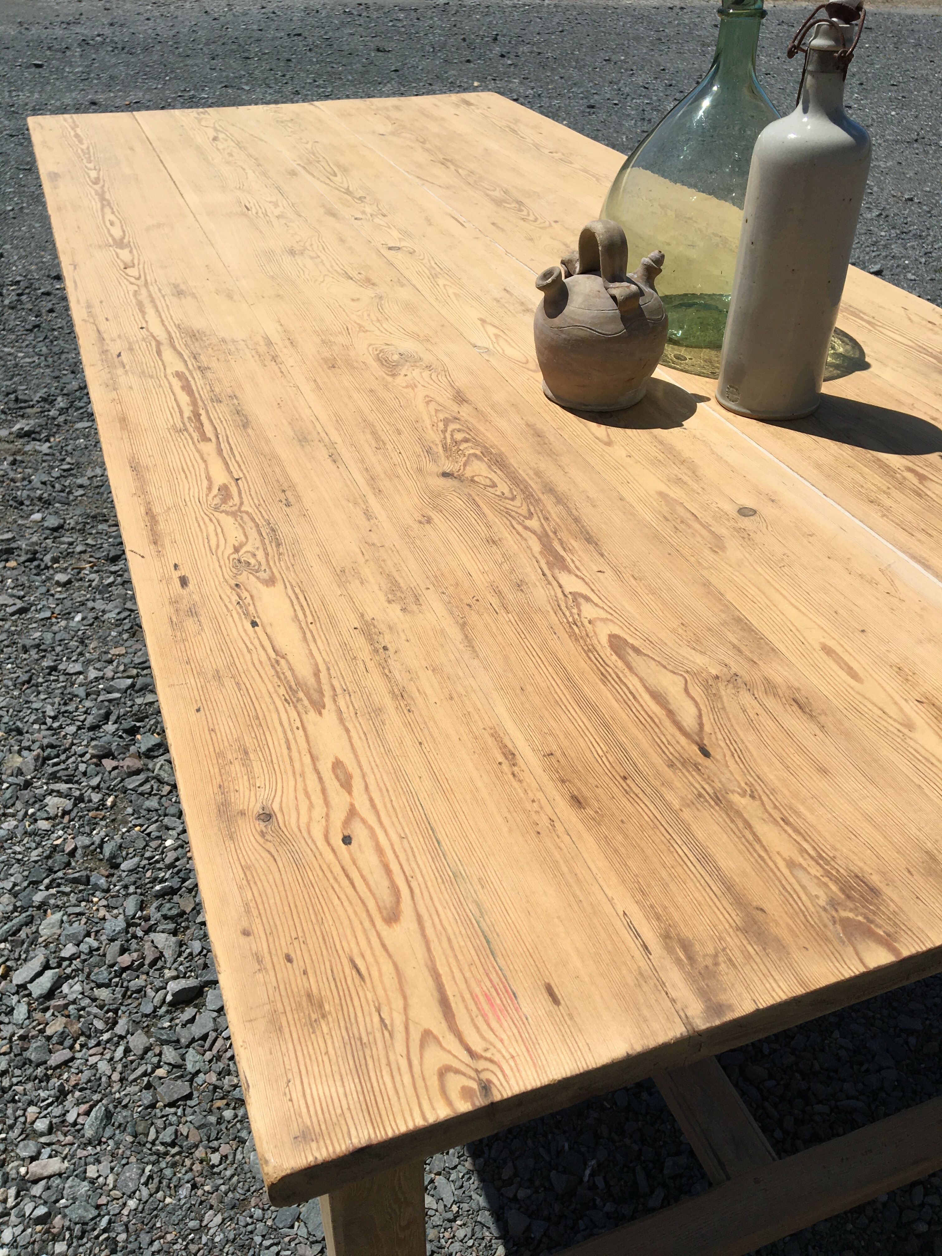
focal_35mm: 29
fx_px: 1052
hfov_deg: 48.2
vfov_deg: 61.7
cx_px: 471
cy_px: 628
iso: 25
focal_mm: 4.15
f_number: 2.2
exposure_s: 1/2959
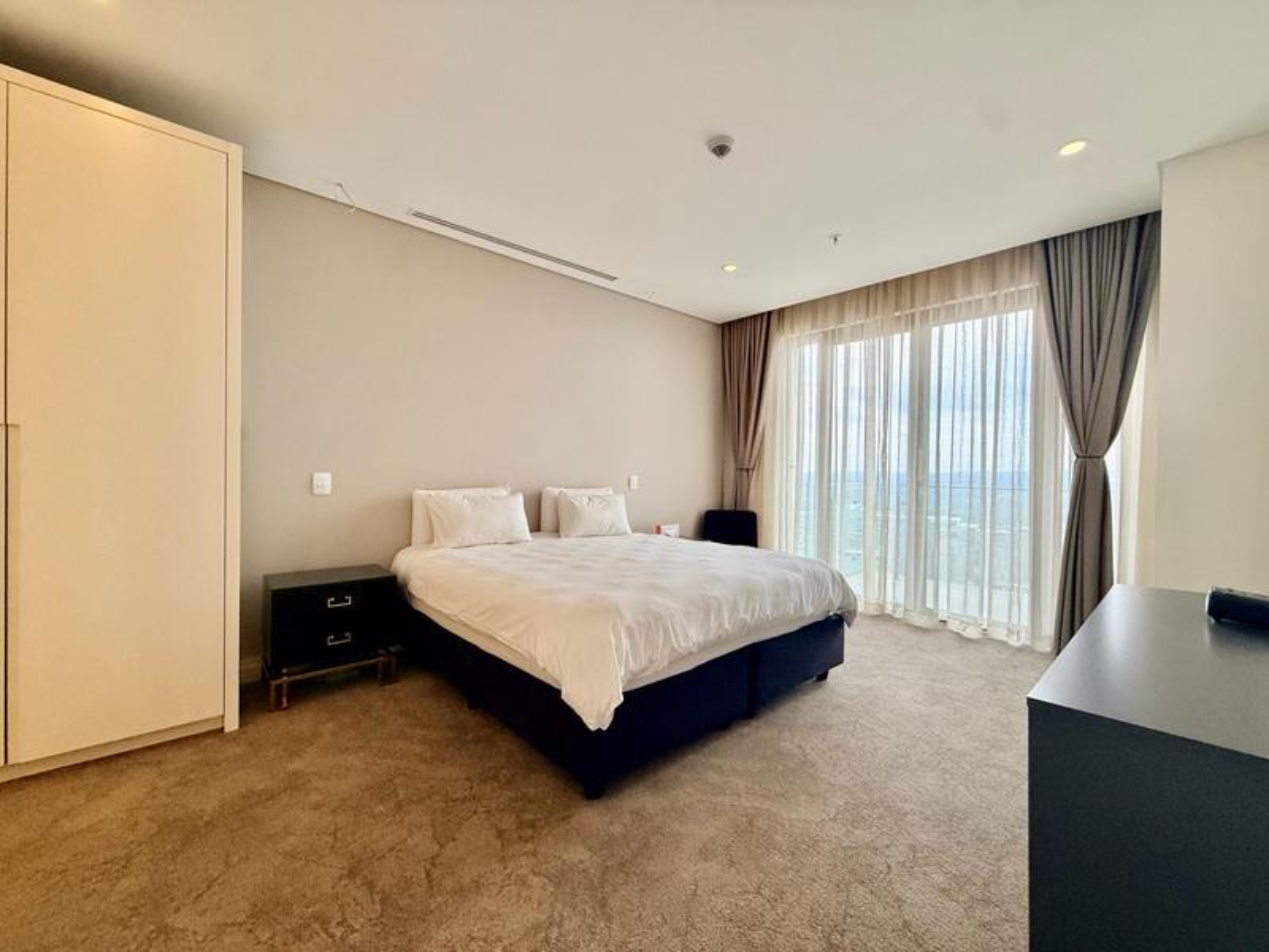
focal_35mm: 14
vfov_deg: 85.7
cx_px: 634
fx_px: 513
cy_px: 476
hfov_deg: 102.1
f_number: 2.2
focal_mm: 2.22
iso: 100
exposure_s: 1/107
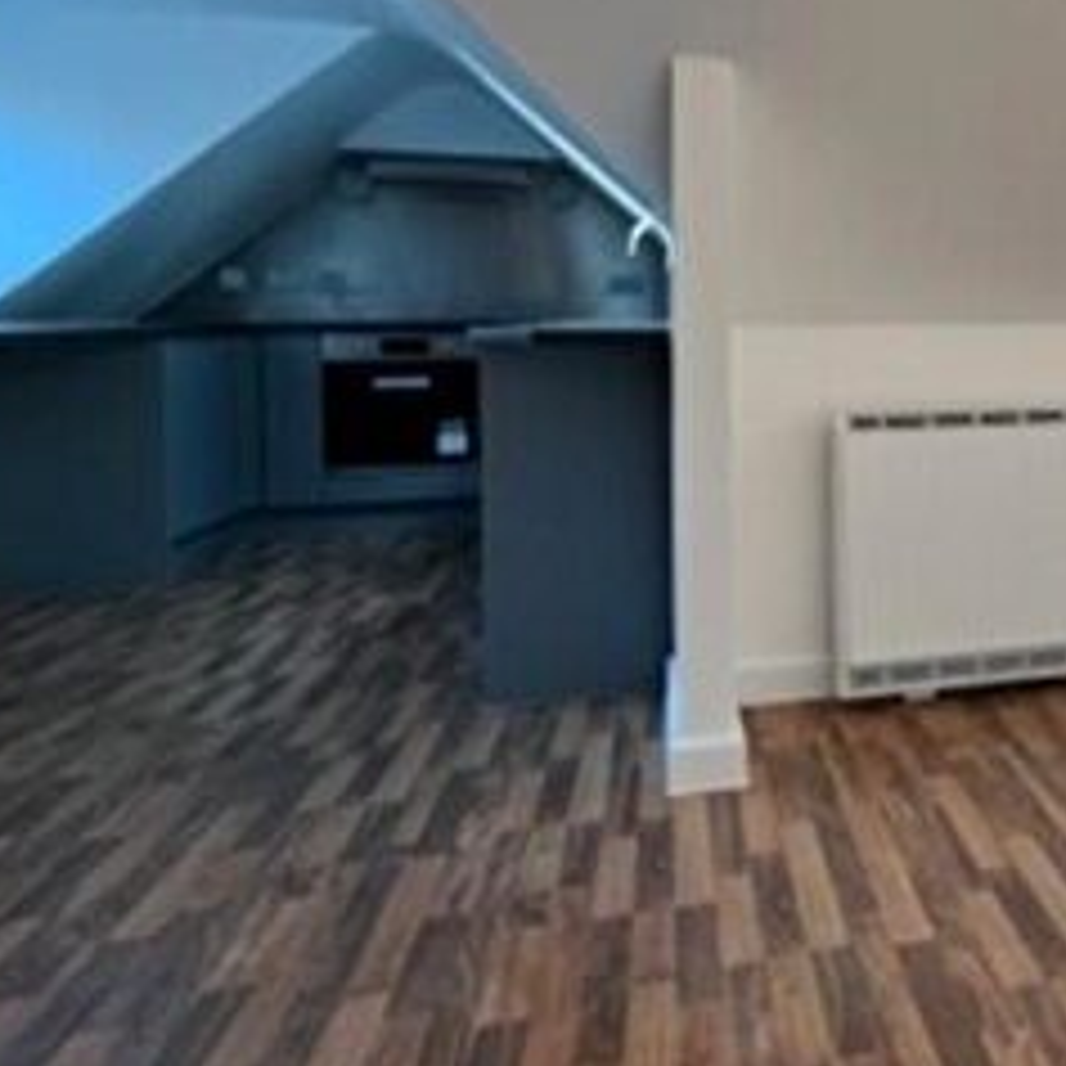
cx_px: 1165
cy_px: 358
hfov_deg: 39.7
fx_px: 1185
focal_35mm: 34
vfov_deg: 47.7
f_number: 1.8
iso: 125
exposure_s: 1/50
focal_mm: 1.57
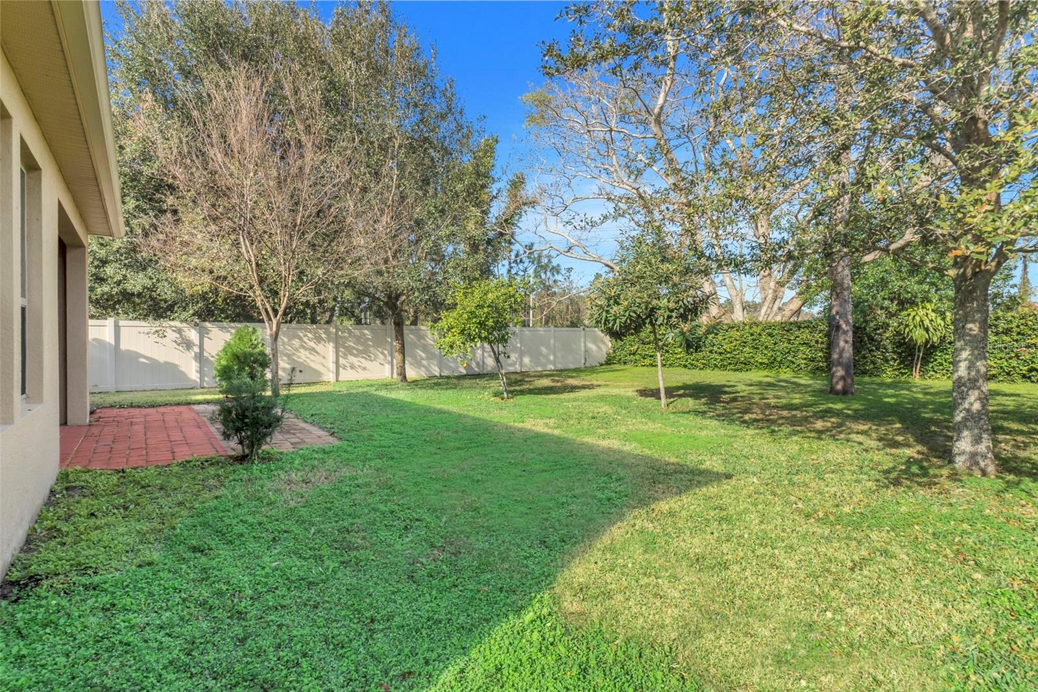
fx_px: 490
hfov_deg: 93.3
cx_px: 519
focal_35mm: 17
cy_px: 346
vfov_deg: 70.4
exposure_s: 1/40
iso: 250
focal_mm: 11.5
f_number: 9
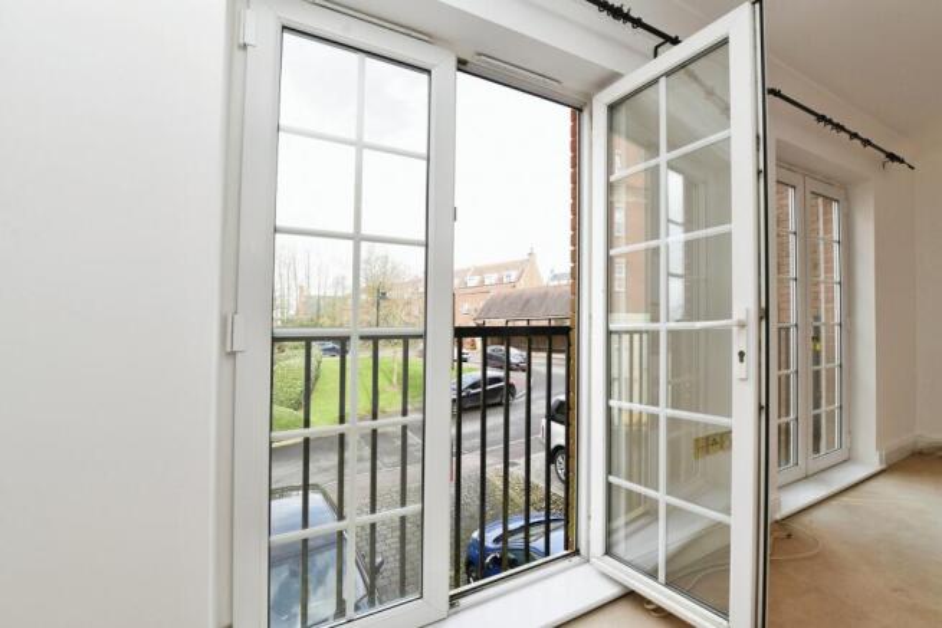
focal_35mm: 15
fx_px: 393
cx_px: 471
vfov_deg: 77.4
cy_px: 314
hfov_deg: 100.4
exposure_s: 1/250
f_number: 8
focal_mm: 15
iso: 800
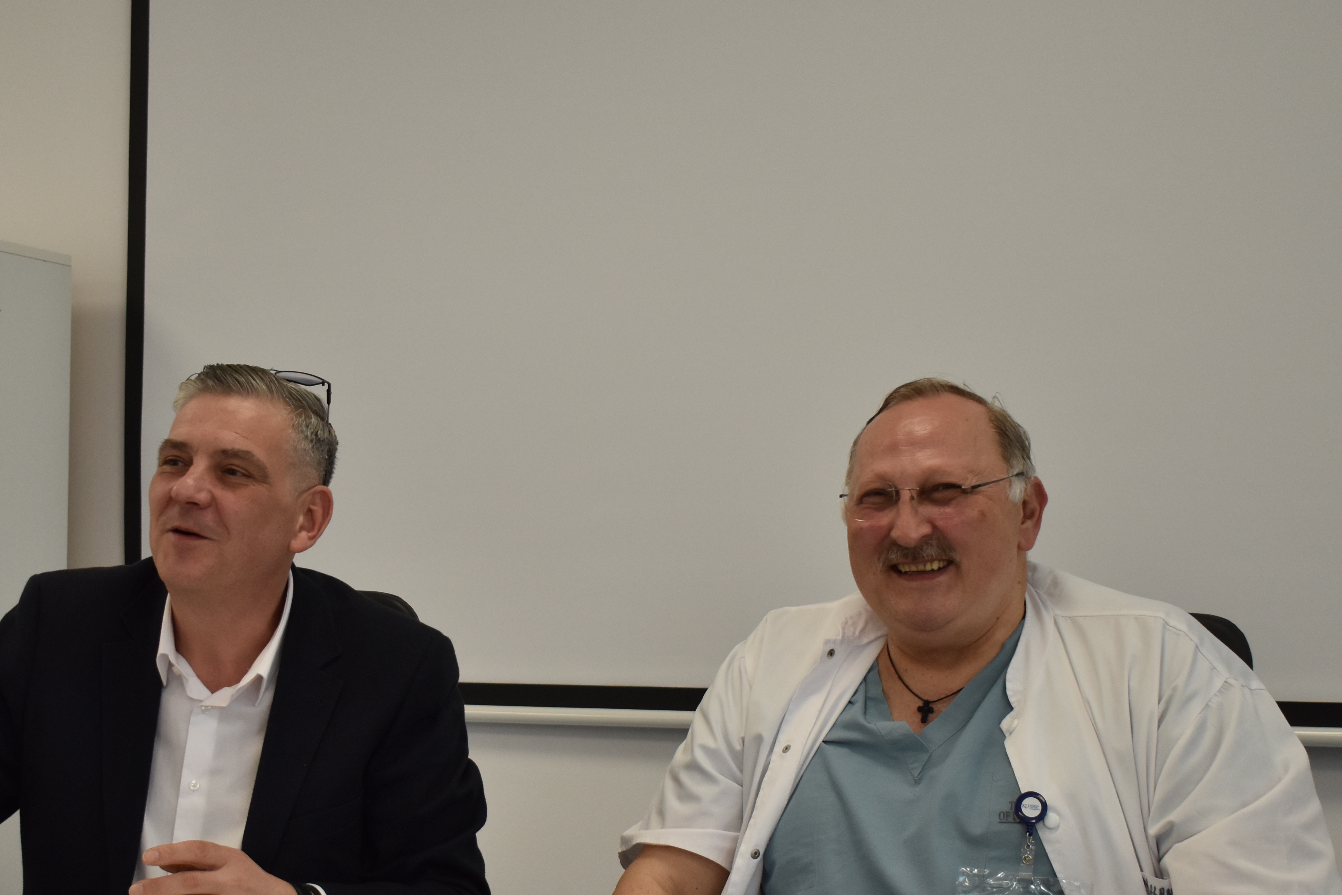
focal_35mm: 76
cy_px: 579
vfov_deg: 17.9
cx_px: 545
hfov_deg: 26.6
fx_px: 2833
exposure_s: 1/250
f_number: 4.5
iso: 500
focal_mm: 34
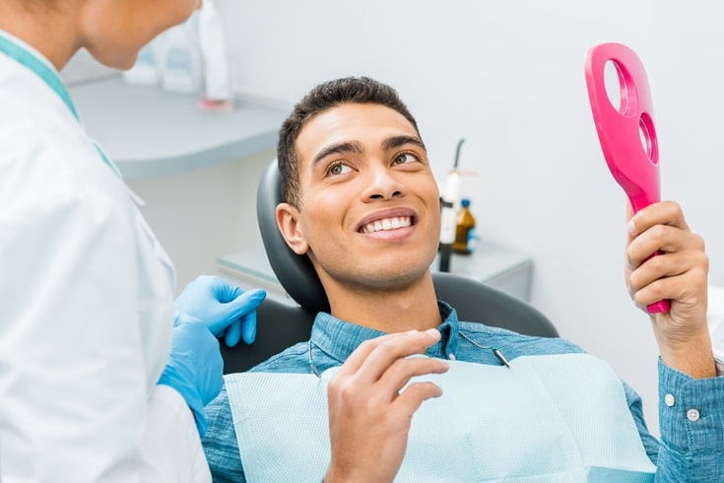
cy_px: 242
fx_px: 1408
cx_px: 362
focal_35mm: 70
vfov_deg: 19.5
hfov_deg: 28.8
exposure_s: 1/200
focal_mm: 70
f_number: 5
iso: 400
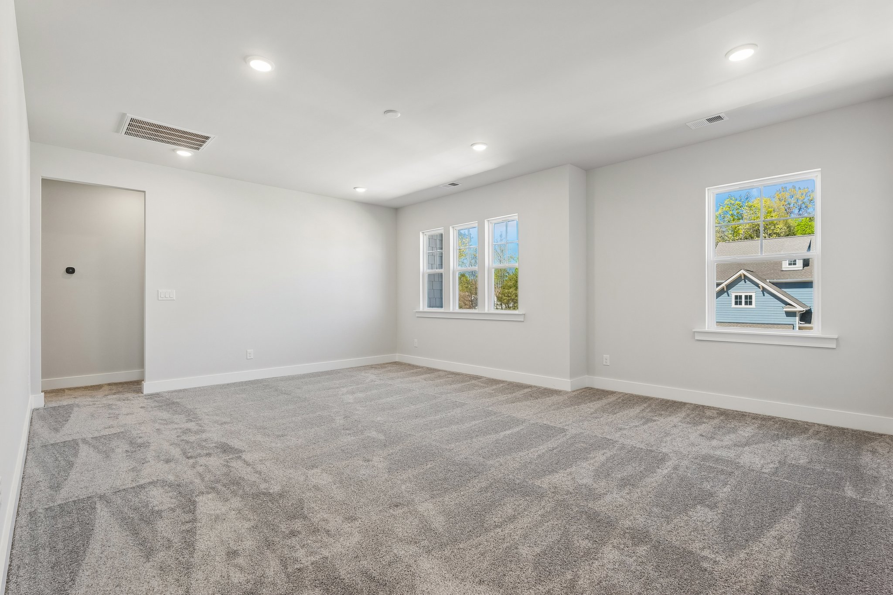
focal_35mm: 16
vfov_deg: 73.7
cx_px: 446
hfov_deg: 96.7
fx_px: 397
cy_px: 298
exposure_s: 1/20
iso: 400
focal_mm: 16
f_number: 8
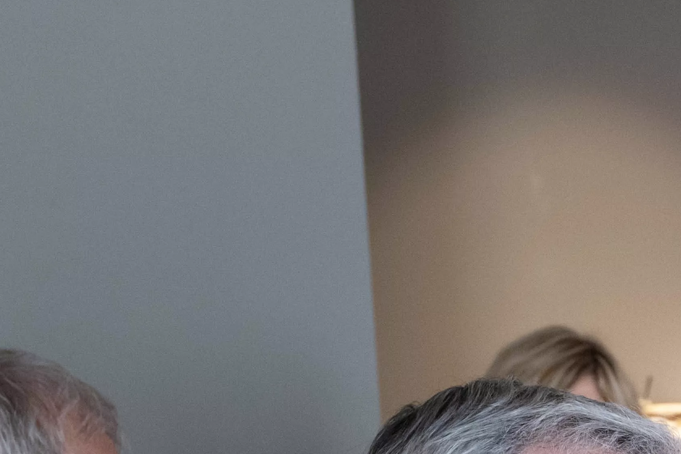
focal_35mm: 132
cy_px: 760
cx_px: 1188
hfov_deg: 14.0
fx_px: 2497
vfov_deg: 9.9
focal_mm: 37
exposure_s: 1/80
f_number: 6.3
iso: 2000
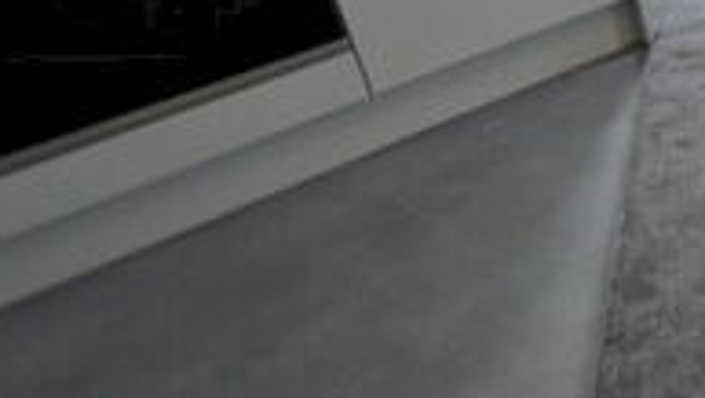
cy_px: -38
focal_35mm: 57
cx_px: 1260
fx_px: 1067
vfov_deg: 20.2
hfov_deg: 22.3
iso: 100
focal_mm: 10
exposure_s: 1/50
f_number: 3.5
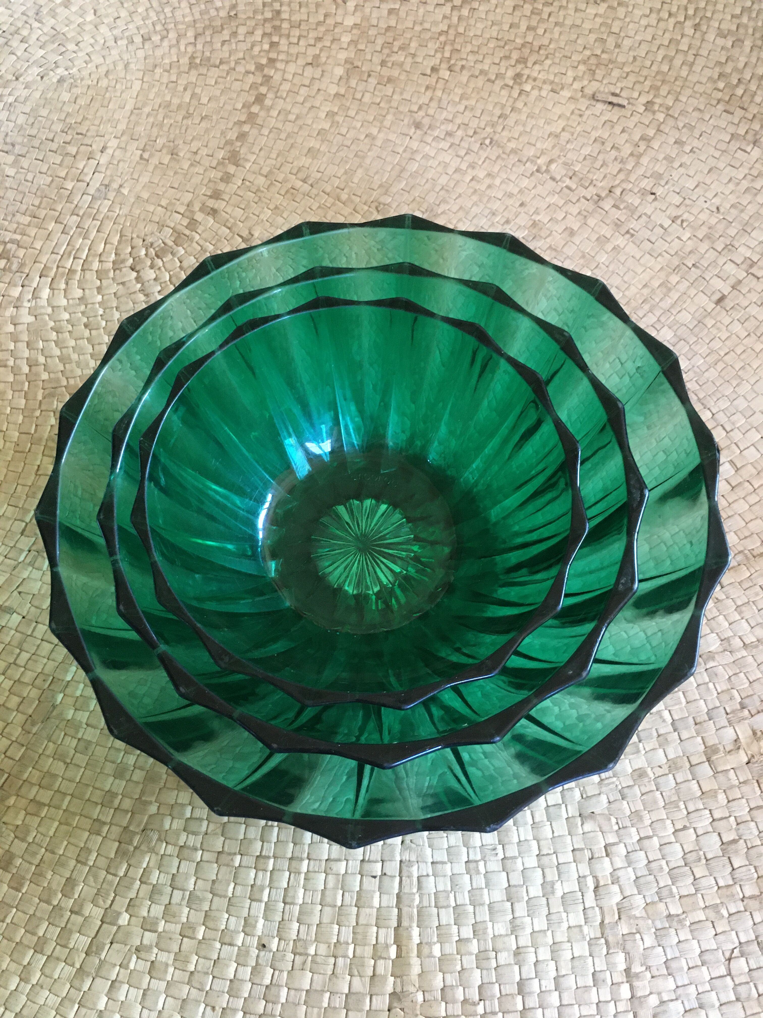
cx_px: 382
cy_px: 509
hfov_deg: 48.2
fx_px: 852
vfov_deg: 61.7
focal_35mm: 29
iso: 200
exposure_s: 1/25
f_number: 2.2
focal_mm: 4.15
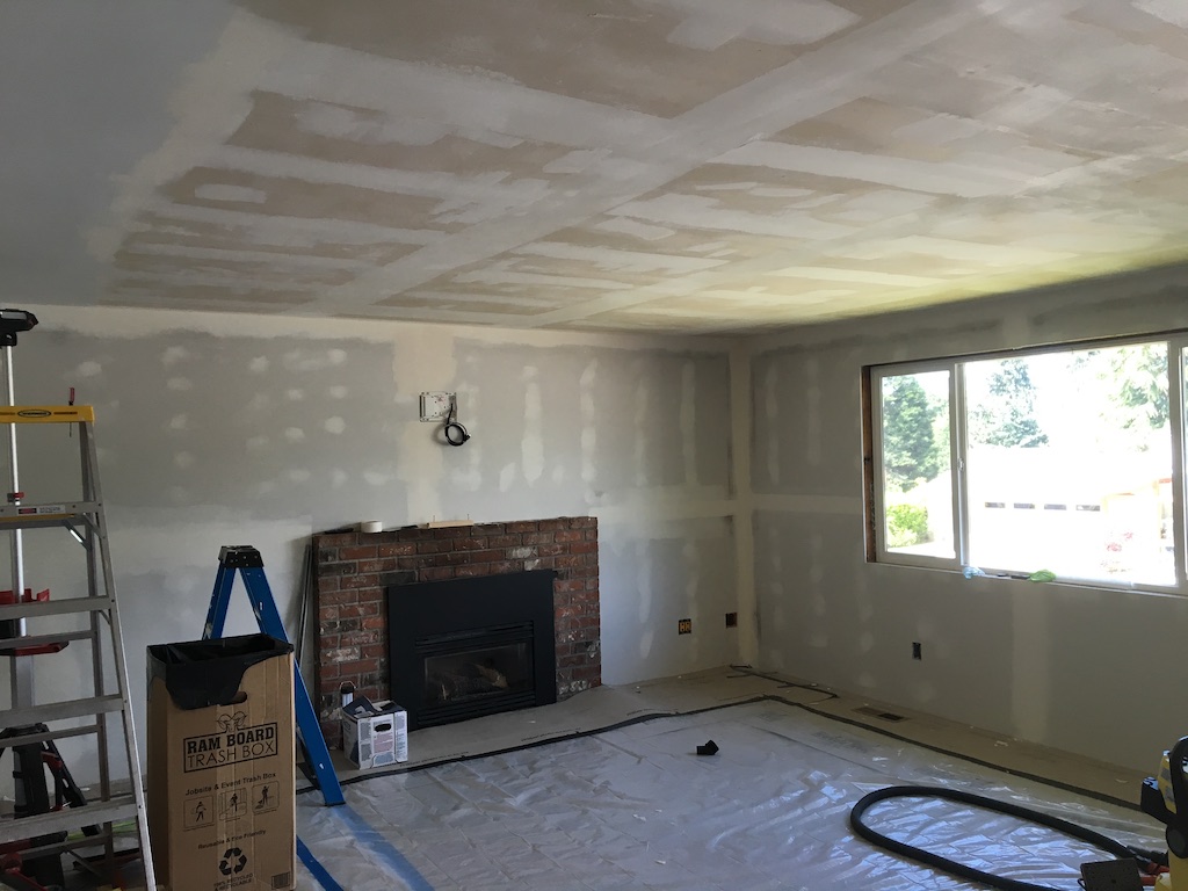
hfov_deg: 61.7
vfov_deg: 48.2
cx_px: 594
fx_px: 995
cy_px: 446
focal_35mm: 29
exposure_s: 1/30
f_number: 2.2
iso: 25
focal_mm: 4.15
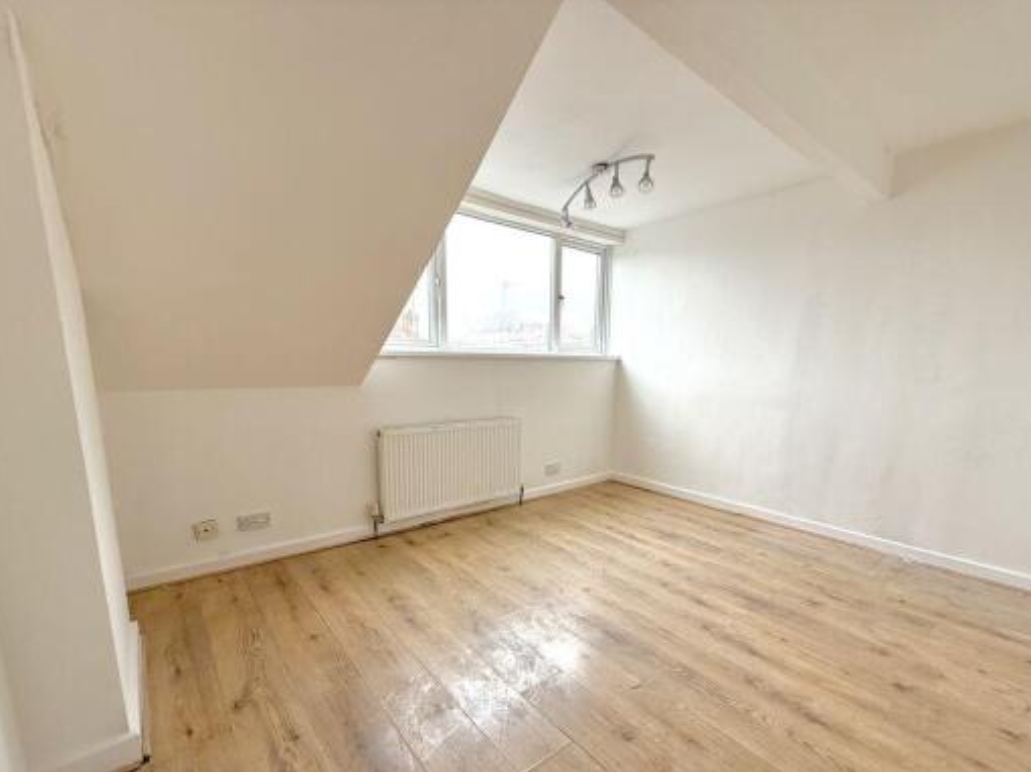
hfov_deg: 94.4
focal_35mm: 16
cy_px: 440
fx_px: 476
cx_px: 549
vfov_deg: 77.6
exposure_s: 1/152
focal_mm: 2.22
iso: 64
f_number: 2.2
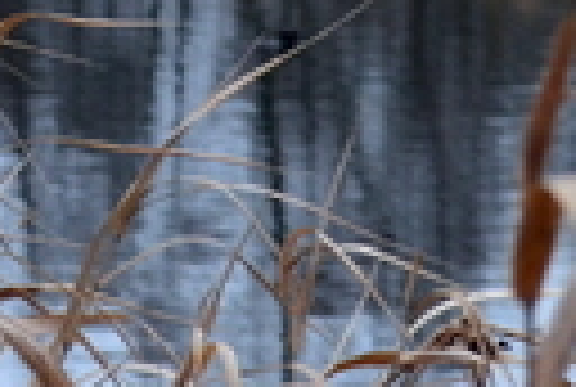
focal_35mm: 411
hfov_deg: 5.0
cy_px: -432
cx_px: -360
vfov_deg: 3.3
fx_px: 6591
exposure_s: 1/60
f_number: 8
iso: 640
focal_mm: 44
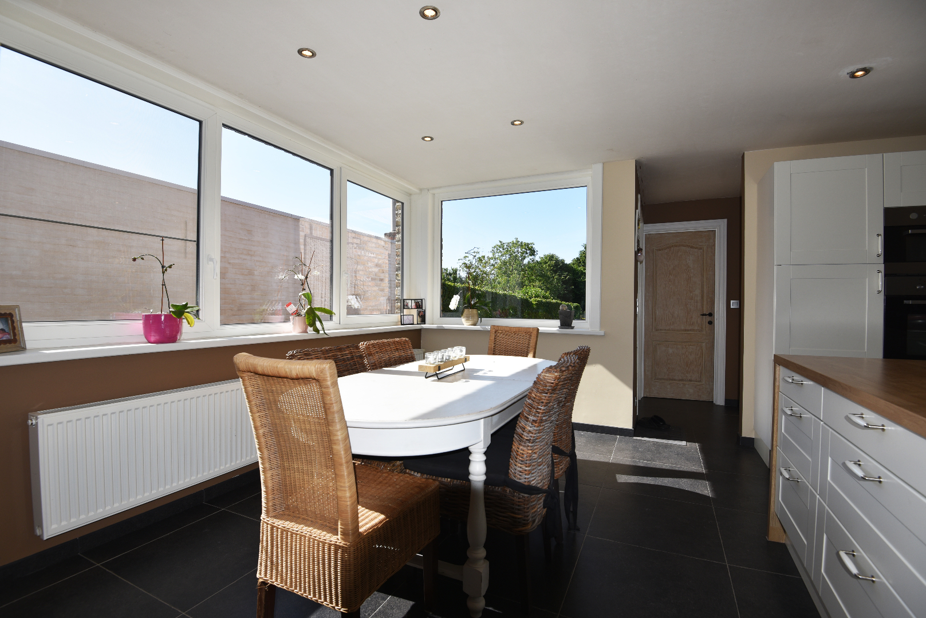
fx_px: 412
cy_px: 309
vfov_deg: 73.8
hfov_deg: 96.7
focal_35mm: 16
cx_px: 463
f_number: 7.1
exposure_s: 1/200
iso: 100
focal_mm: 16
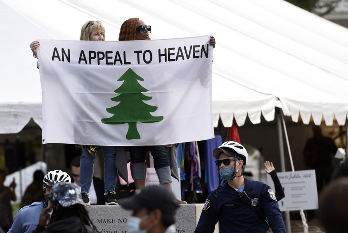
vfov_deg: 5.5
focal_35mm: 252
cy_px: 94
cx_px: 153
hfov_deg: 8.2
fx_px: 2437
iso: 1000
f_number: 4
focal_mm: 200
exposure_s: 1/2000
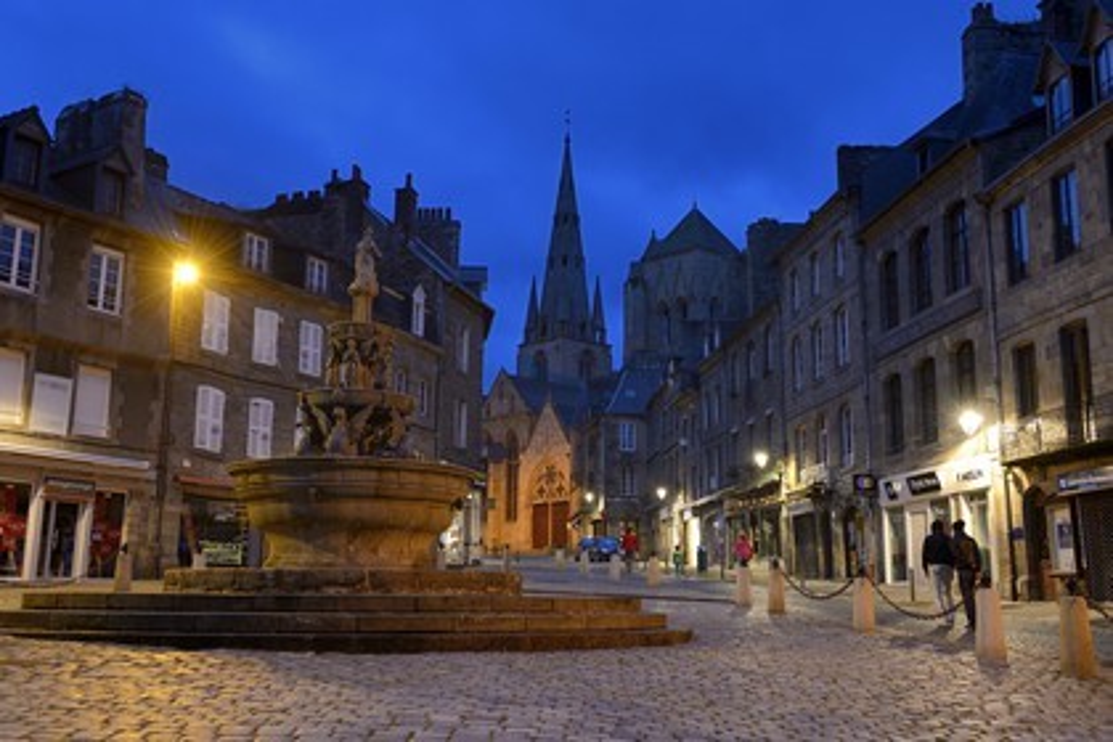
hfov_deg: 55.8
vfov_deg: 38.9
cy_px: 371
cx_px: 556
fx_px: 1051
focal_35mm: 34
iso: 1600
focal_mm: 34
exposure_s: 1/10
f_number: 5
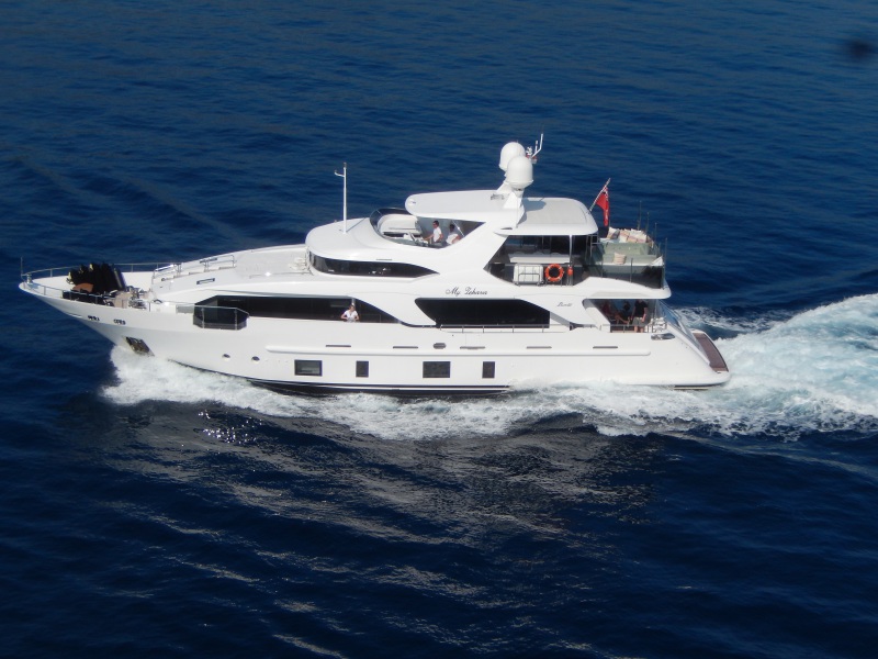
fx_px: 2156
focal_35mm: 85
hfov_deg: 23.0
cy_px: 330
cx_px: 439
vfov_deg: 17.4
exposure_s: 1/1500
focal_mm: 15.2
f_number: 5.1
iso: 125
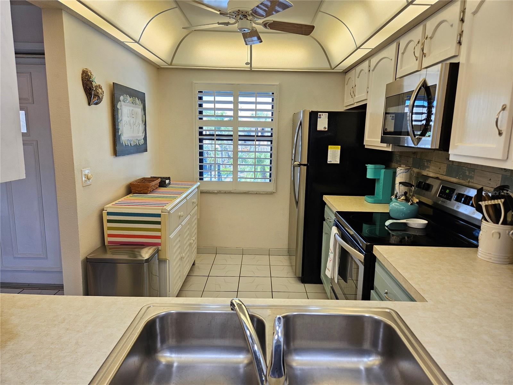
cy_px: 192
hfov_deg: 73.9
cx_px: 256
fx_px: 341
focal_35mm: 23
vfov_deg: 58.9
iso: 80
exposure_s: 1/120
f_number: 1.8
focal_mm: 5.4
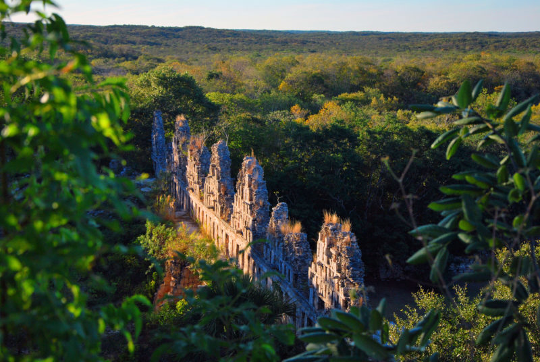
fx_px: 1014
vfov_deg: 20.2
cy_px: 181
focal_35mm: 68
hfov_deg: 29.8
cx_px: 270
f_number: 7.1
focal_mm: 45
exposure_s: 1/1000
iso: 400
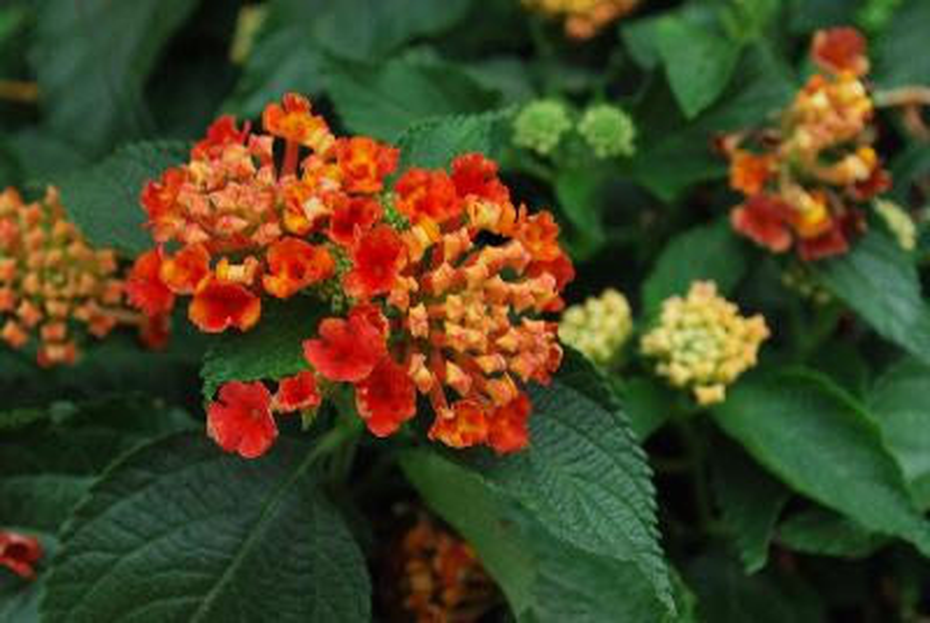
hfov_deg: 24.6
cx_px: 465
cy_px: 312
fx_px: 2134
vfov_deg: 16.6
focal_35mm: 82
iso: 160
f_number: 8
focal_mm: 55
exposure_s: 1/60
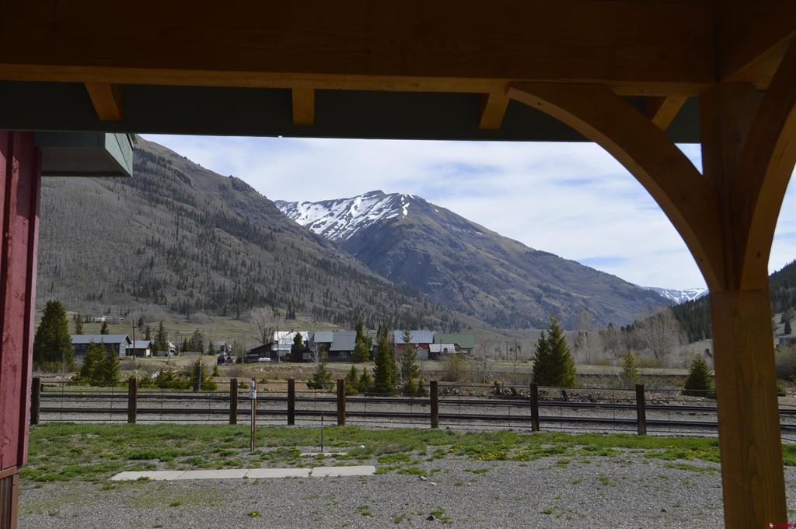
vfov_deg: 36.8
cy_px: 264
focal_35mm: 36
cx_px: 398
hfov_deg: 53.2
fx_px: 795
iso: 100
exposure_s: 1/320
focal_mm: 24
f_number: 9
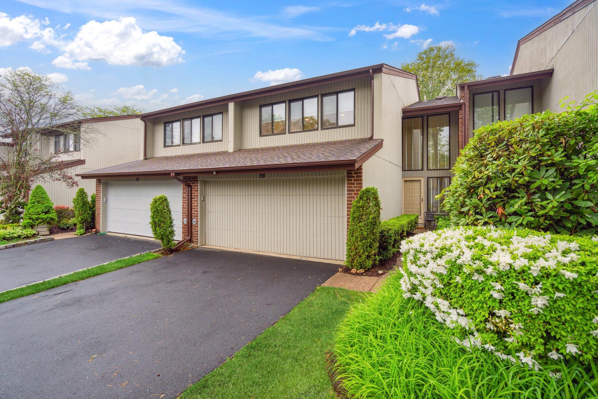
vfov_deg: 73.7
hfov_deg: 96.7
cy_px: 200
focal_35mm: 16
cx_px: 299
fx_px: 266
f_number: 5
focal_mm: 16
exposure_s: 1/200
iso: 400
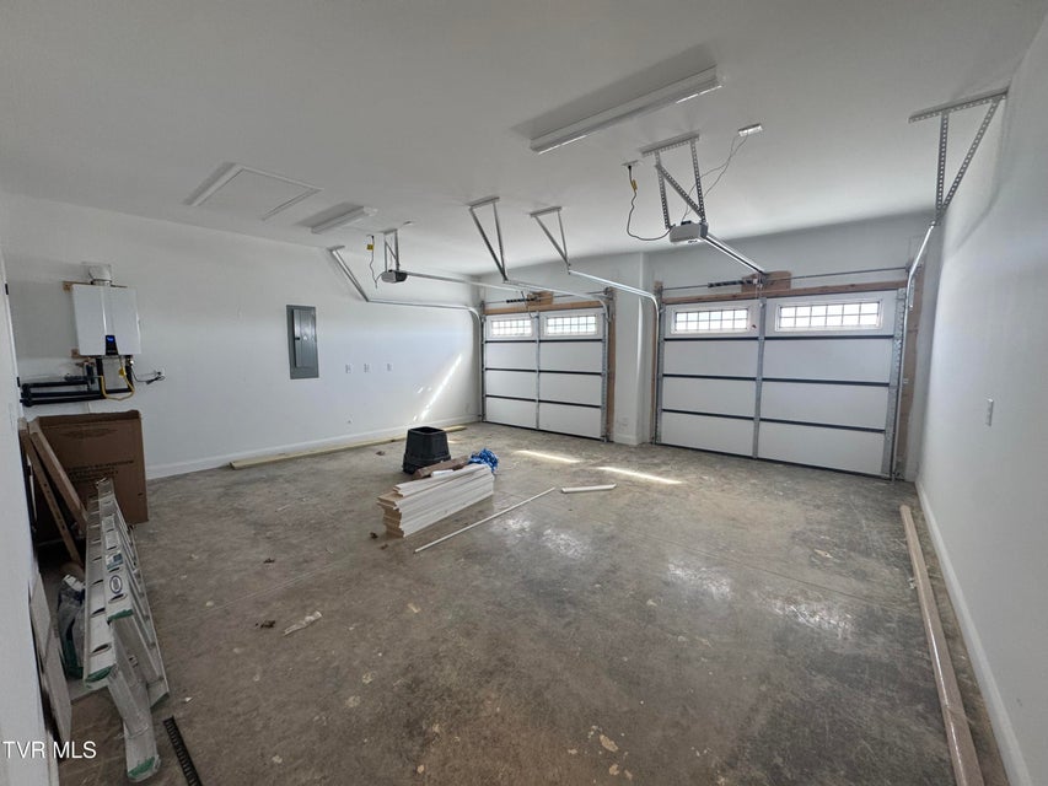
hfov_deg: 102.1
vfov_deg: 85.7
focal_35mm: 14
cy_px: 393
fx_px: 424
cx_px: 524
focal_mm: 2.22
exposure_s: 1/120
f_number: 2.2
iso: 160
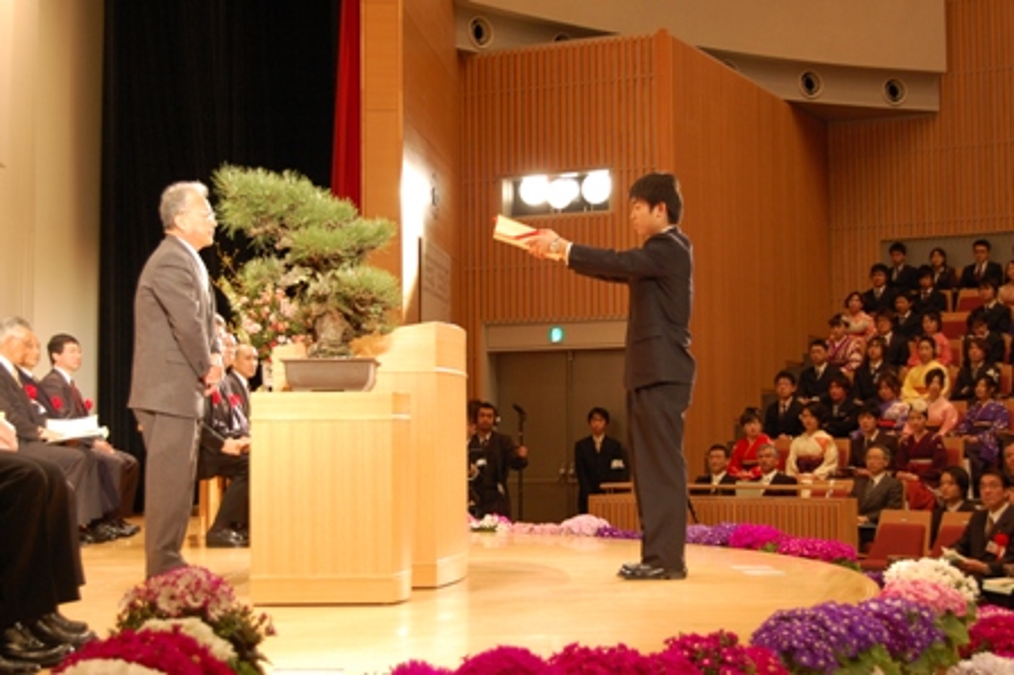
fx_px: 1604
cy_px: 338
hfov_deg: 35.1
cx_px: 507
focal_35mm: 57
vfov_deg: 23.7
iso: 720
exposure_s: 1/30
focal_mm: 38
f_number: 5
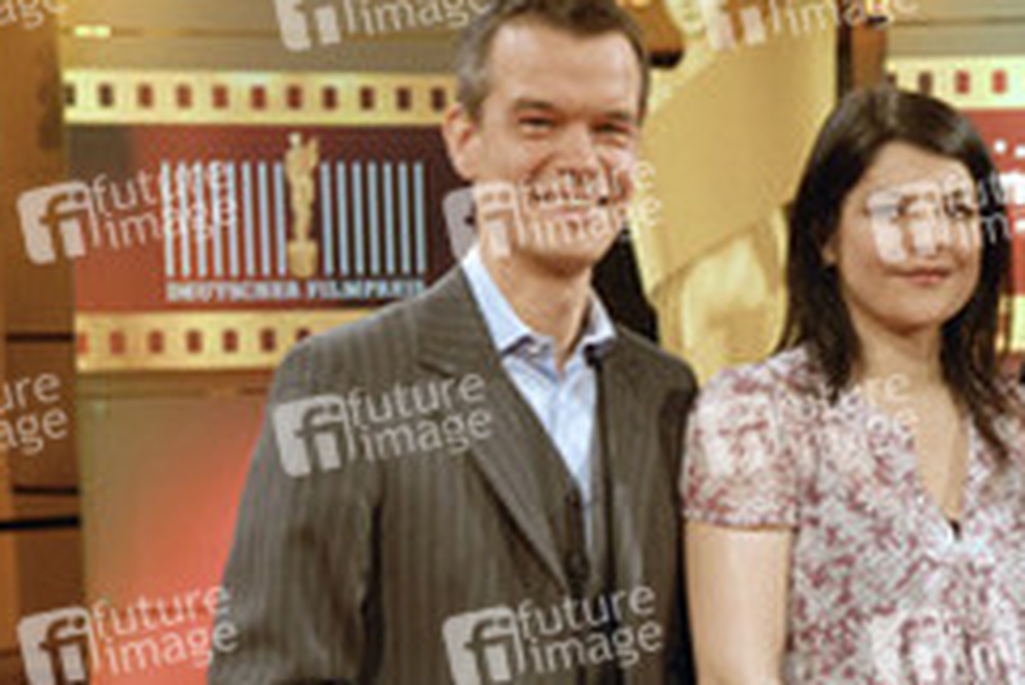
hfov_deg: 19.0
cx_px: 859
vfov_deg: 12.9
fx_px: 3020
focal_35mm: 106
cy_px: 532
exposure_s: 1/60
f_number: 5
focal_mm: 38
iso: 1000
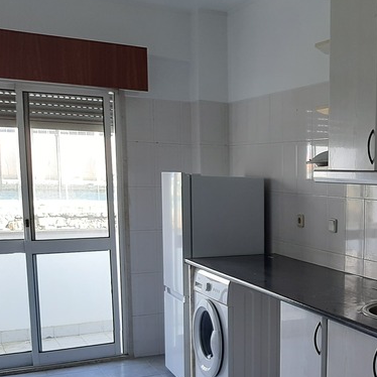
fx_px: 628
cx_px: 380
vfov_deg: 32.9
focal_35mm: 51
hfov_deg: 30.9
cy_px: 273
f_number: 1.7
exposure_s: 1/50
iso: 50
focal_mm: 3.93
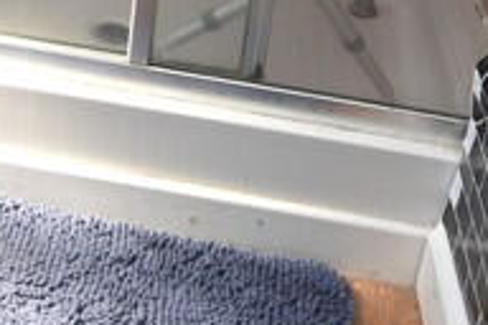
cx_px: -53
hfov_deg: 20.2
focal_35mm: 96
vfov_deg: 12.5
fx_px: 1301
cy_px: -336
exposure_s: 1/200
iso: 180
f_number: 5
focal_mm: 12
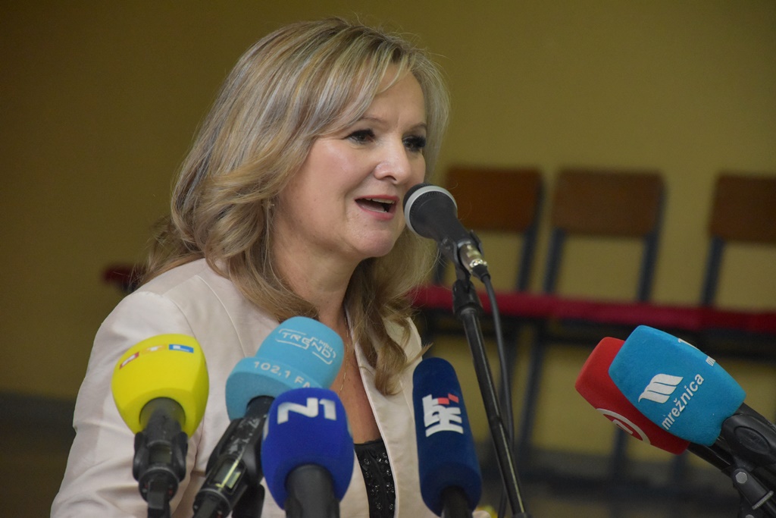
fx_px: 4527
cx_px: 388
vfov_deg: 6.5
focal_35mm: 210
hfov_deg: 9.8
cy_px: 259
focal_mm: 140
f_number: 5.6
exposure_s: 1/250
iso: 3600
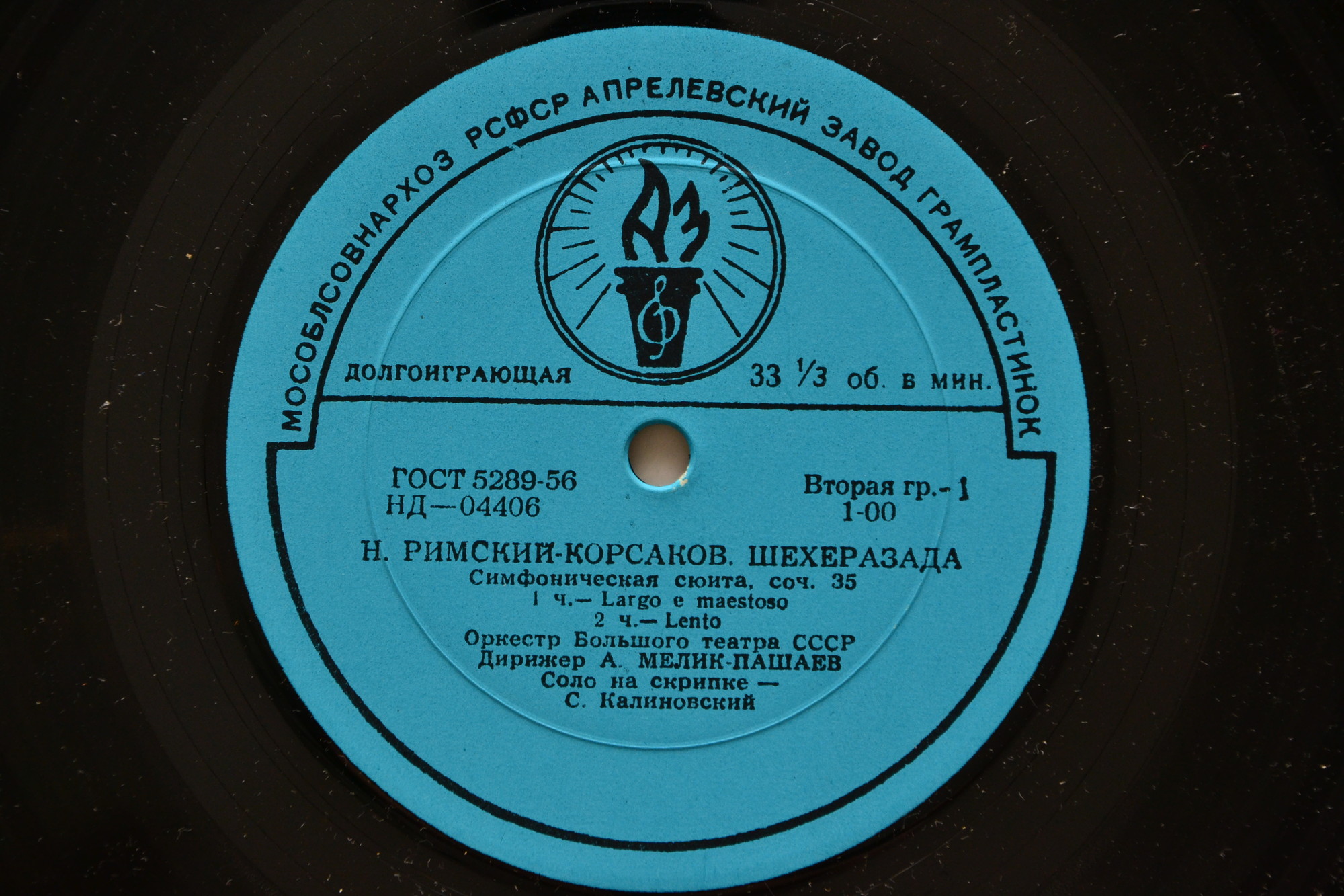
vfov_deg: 12.2
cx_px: 672
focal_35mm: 112
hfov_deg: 18.2
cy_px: 448
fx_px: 4199
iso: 800
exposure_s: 1/200
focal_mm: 75
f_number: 7.1
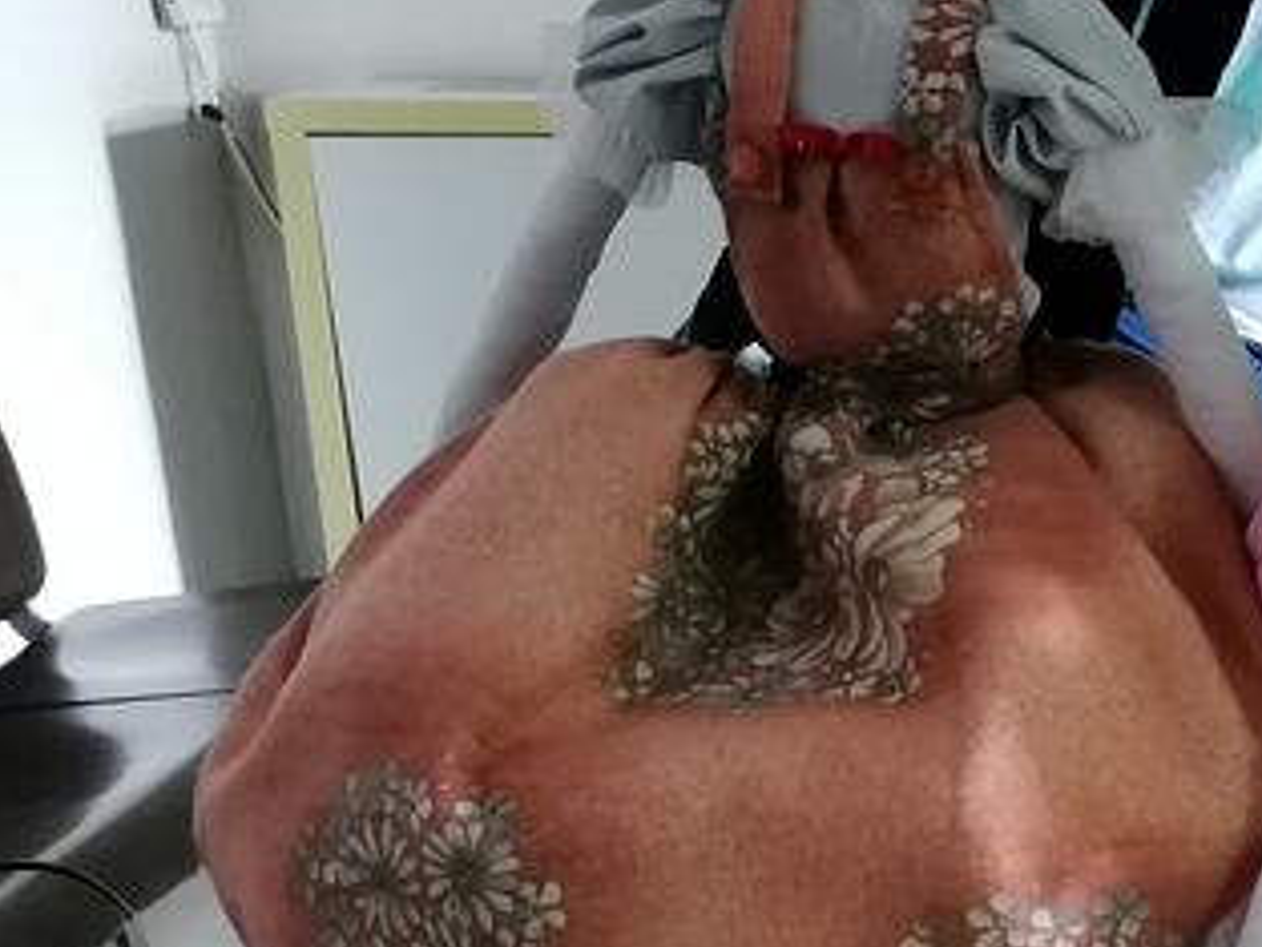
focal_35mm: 69
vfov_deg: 21.2
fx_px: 2517
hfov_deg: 25.2
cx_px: 1536
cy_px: 705
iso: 400
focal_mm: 4.75
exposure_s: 1/25
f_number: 1.8
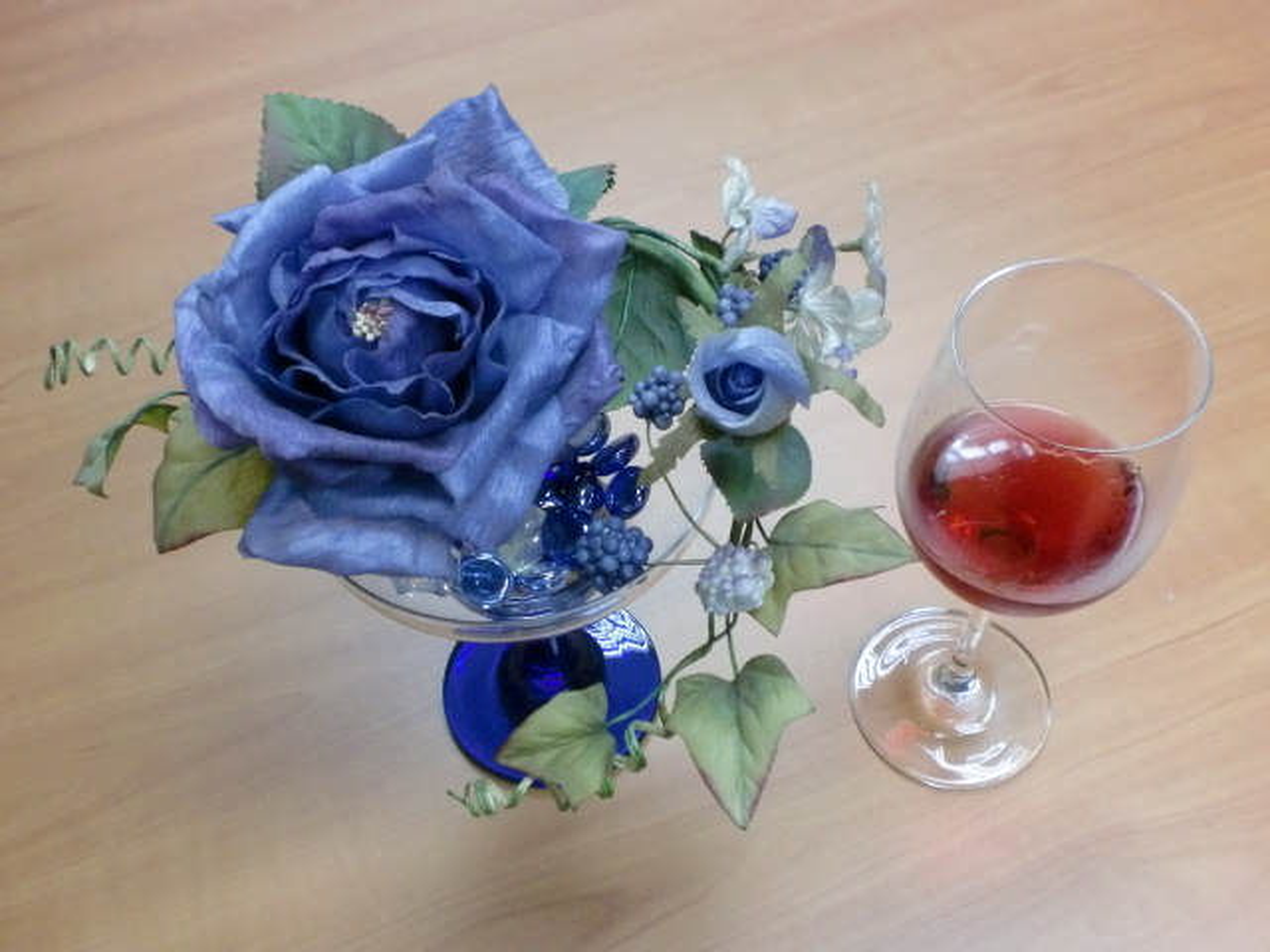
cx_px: 635
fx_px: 1284
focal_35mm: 35
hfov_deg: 52.6
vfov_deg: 40.7
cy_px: 476
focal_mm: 6.3
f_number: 3.1
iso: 400
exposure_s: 1/60
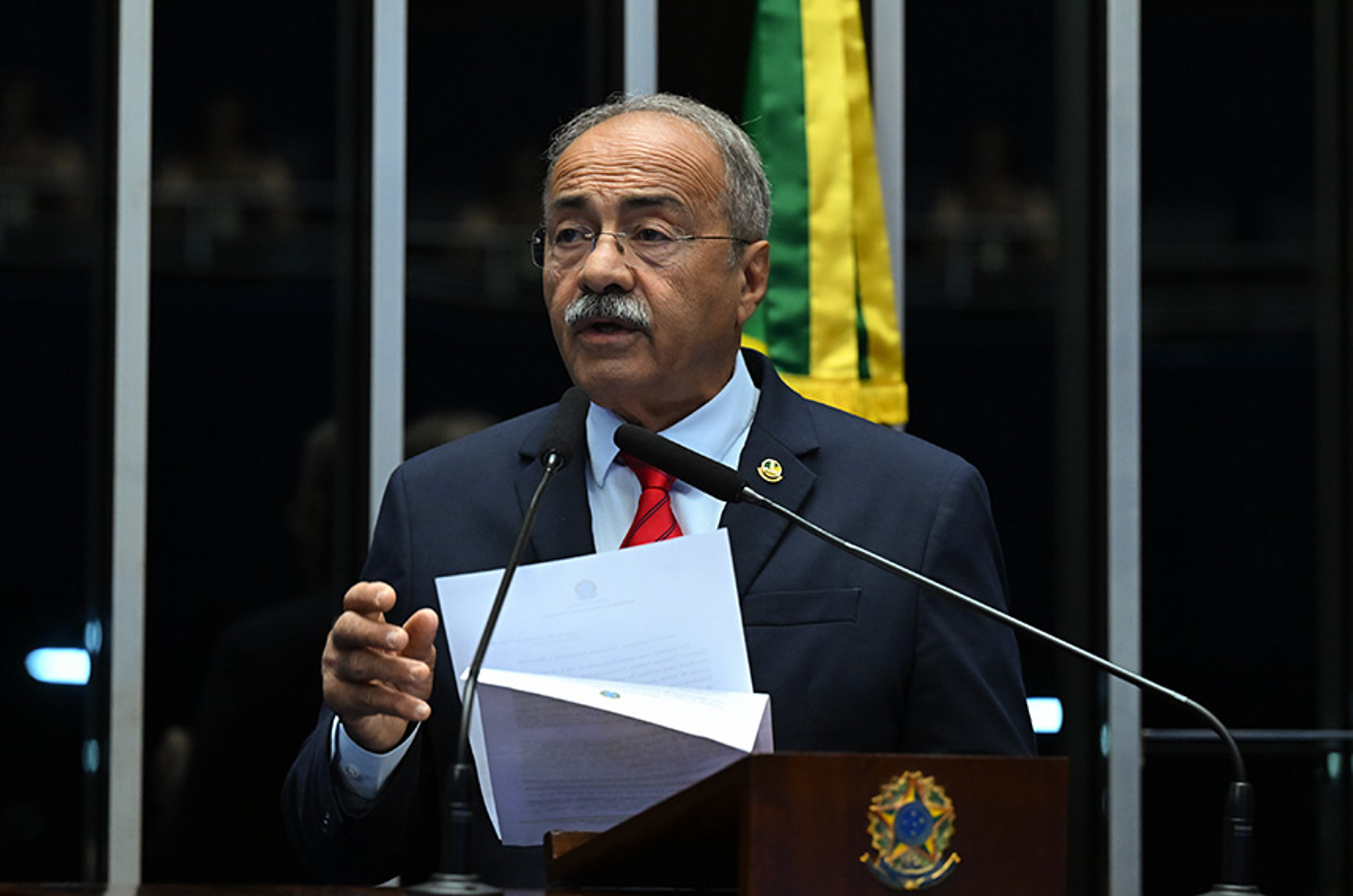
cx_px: 676
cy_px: 448
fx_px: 5439
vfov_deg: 9.4
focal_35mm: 145
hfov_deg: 14.2
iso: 5000
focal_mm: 145
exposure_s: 1/125
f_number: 5
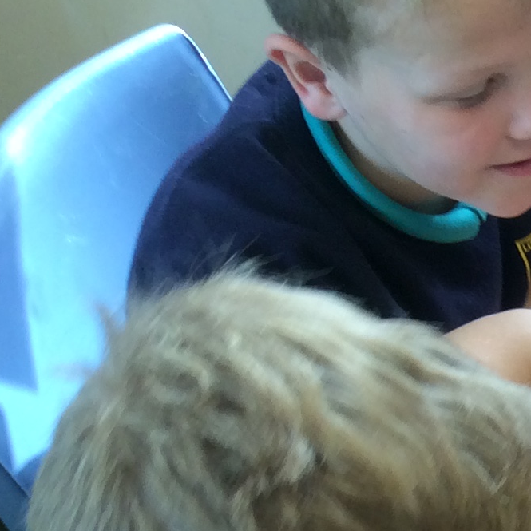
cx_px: 1032
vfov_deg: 14.9
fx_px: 1909
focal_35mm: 110
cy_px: 744
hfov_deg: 13.7
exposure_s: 1/33
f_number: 2.4
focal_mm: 3.3
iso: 32
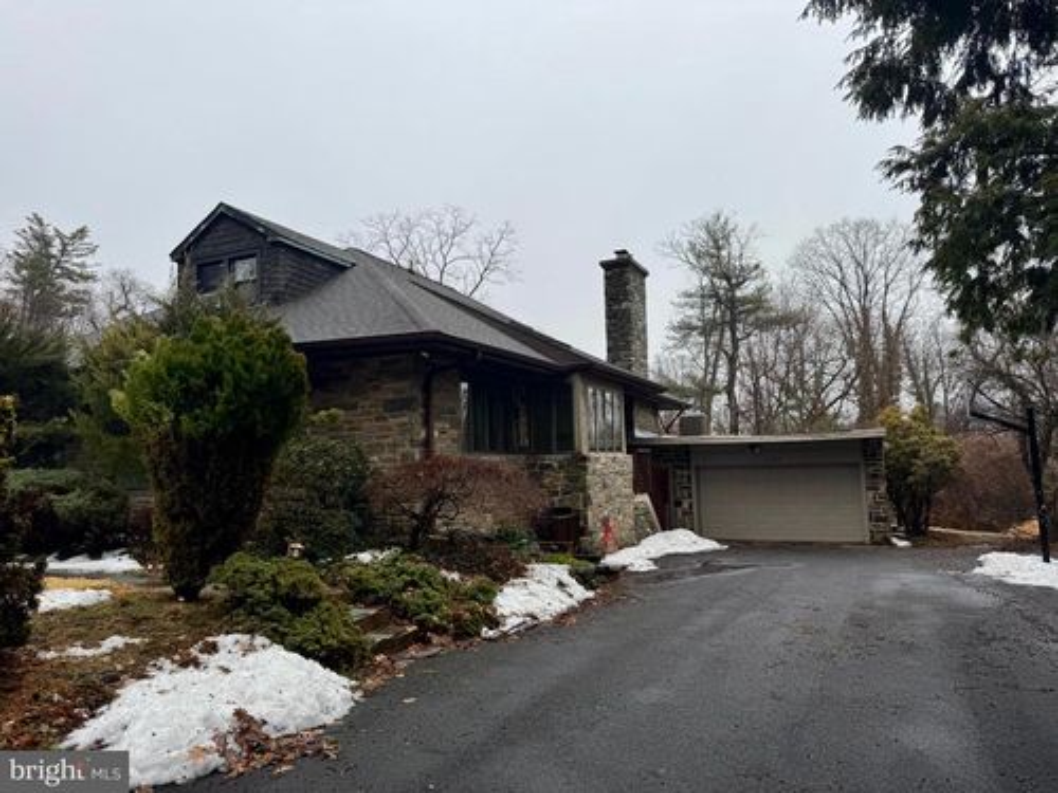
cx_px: 529
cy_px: 396
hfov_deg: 71.6
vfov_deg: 56.8
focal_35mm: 24
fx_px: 734
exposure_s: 1/1042
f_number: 1.78
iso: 80
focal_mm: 6.76
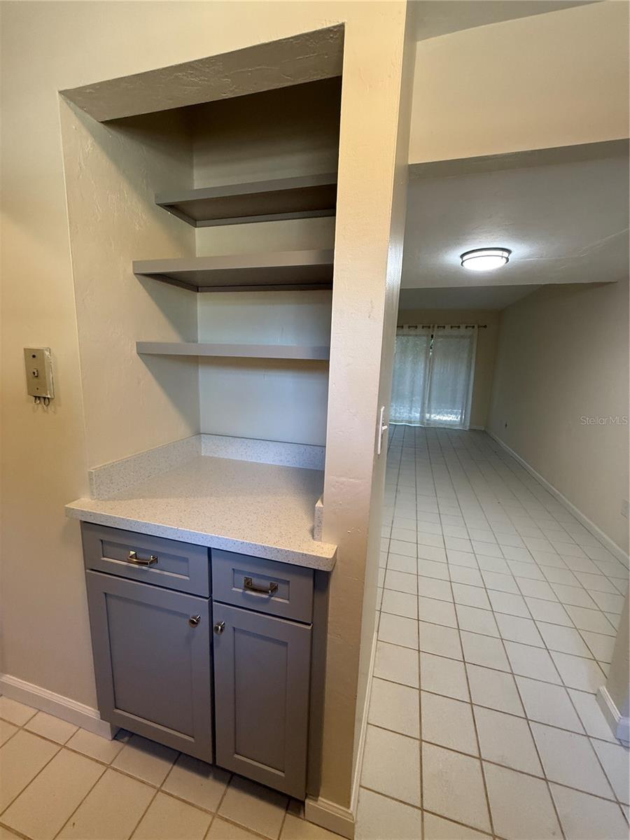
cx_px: 315
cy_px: 420
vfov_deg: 102.1
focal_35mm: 14
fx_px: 340
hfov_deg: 85.7
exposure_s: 1/120
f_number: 2.2
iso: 250
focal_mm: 2.22
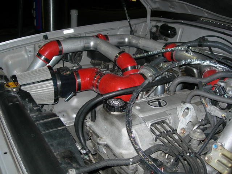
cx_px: 116
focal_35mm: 38
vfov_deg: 37.7
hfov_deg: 49.0
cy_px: 87
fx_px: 255
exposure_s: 1/60.1
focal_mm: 7.8
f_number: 2.8
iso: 50
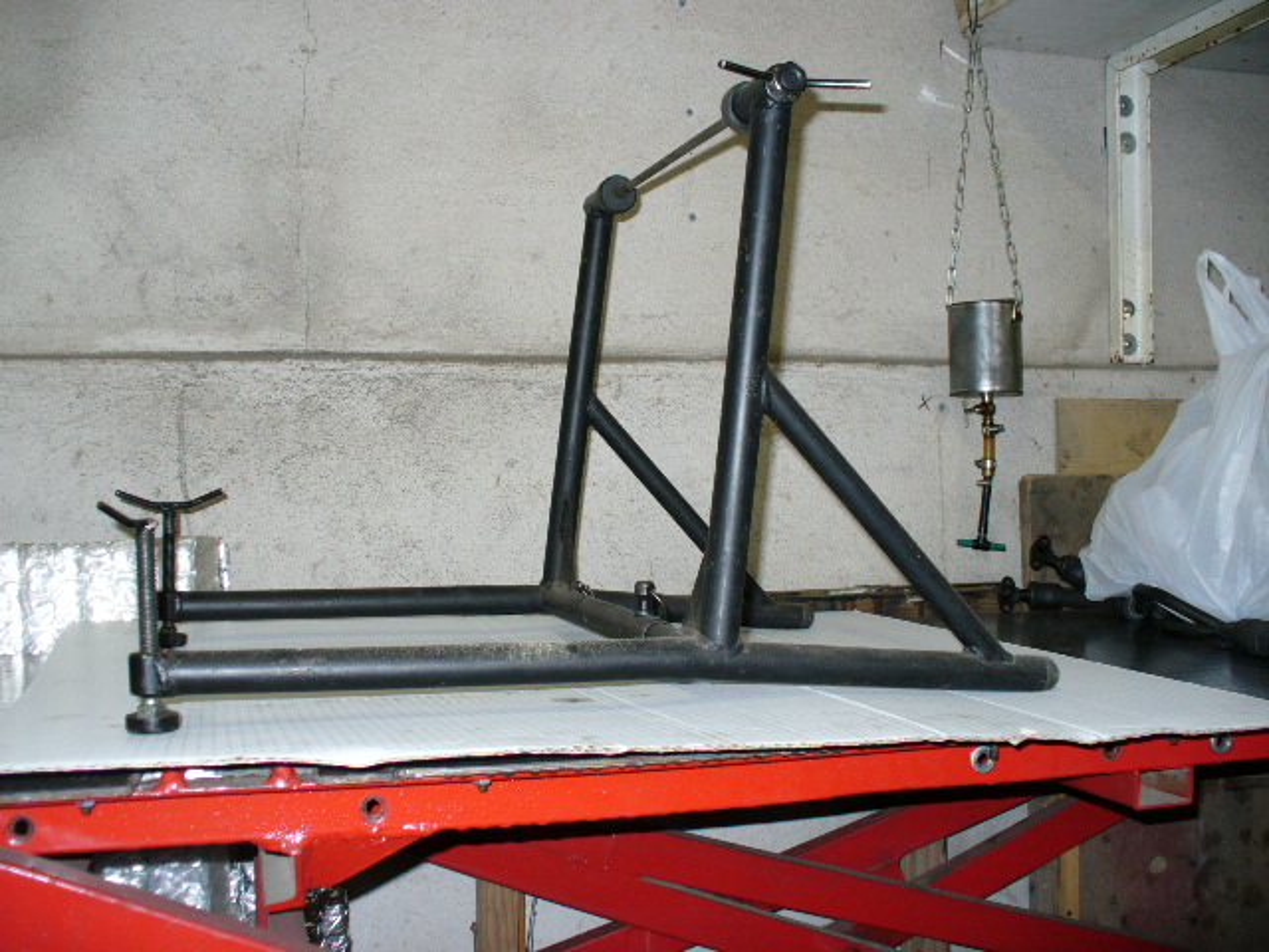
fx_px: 1356
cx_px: 634
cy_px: 476
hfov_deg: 50.1
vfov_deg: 38.7
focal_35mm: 37
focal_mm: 6.1
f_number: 2.8
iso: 100
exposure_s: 1/30
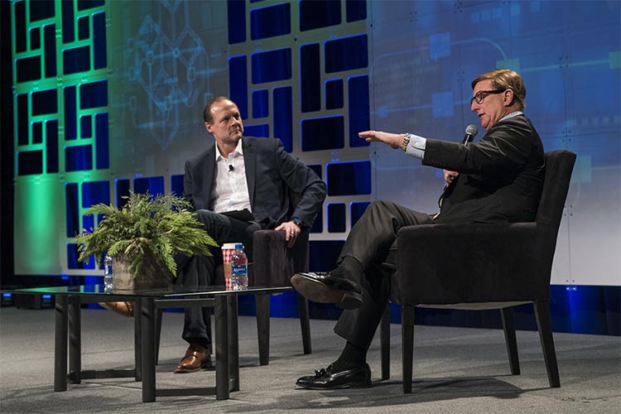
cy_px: 207
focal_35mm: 65
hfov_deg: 31.0
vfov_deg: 20.9
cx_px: 310
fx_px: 1121
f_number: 6.3
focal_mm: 65
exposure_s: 1/125
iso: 800
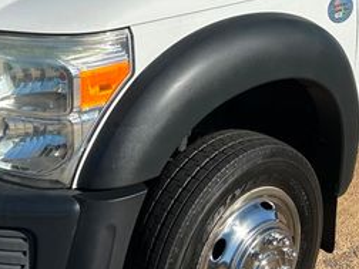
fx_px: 684
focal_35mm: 66
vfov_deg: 21.7
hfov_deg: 29.4
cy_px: 21
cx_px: 191
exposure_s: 1/6579
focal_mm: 5.7
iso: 50
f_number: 1.5
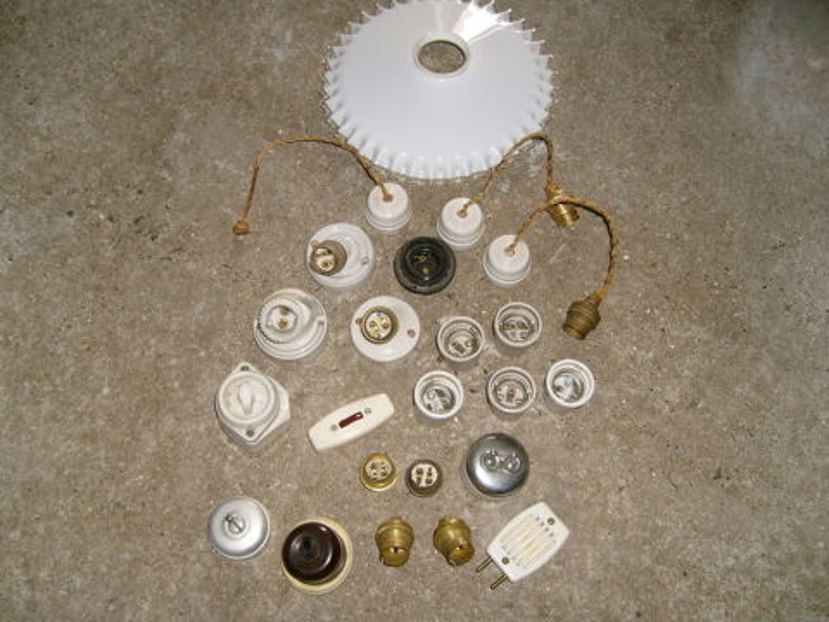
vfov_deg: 40.7
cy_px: 311
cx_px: 414
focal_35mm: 35
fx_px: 838
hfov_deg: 52.6
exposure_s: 1/45
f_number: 2.8
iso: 100
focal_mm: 5.8
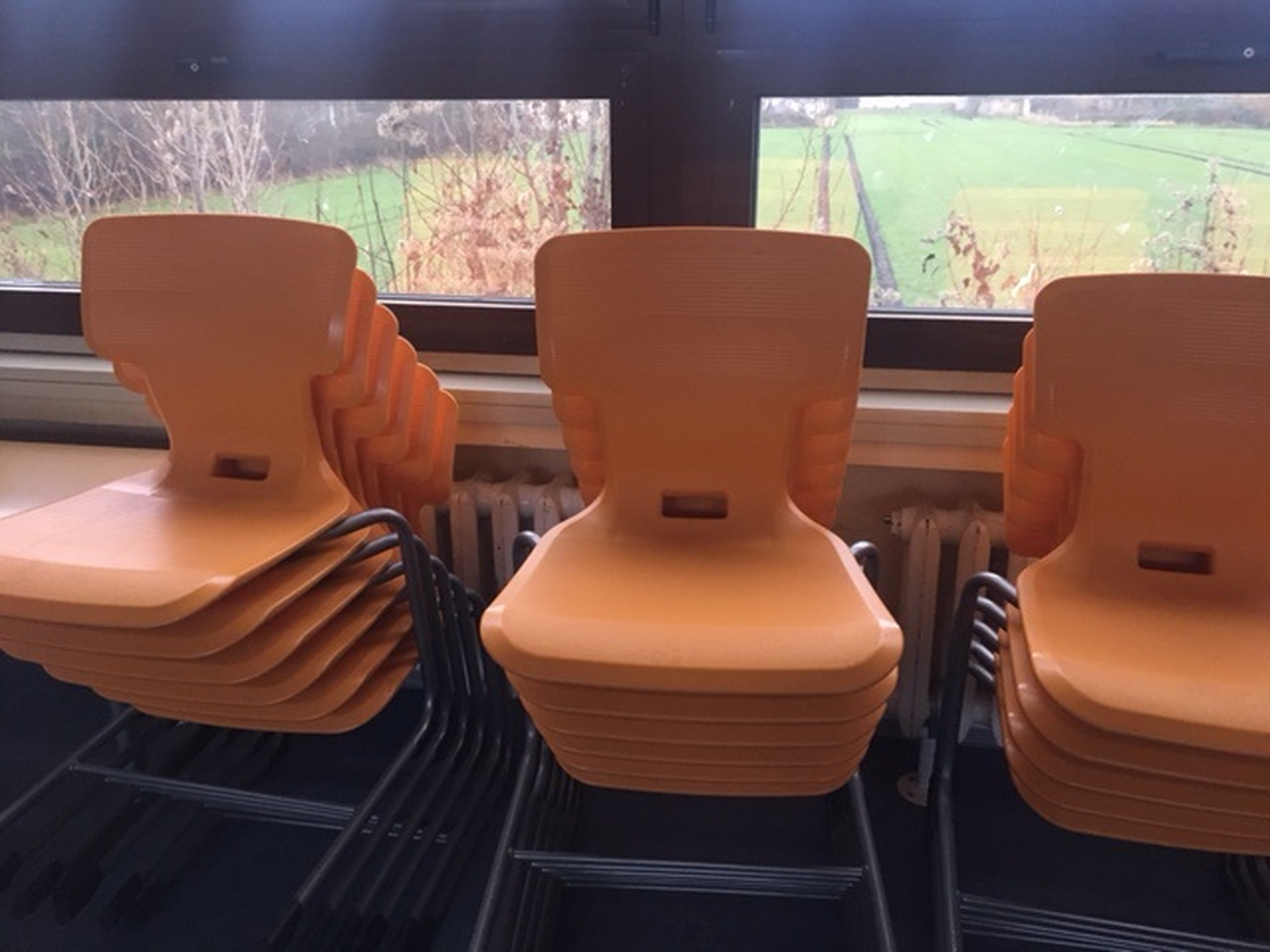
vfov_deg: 48.2
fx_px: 1064
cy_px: 476
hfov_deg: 61.7
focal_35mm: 29
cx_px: 635
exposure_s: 1/33
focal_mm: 4.15
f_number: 2.2
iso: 200
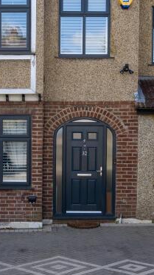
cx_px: 38
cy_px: 74
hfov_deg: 24.1
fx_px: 356
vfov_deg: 41.1
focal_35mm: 49
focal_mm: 17
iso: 100
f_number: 8
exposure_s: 1/80
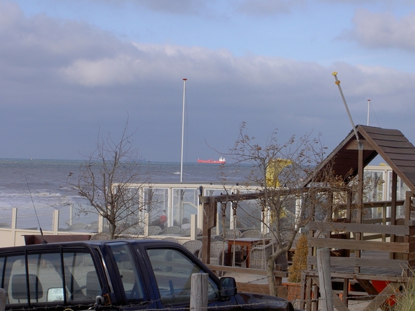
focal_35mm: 116
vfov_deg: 12.8
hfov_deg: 17.0
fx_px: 1391
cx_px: 208
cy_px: 156
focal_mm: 24
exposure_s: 1/200
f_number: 8.3
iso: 100
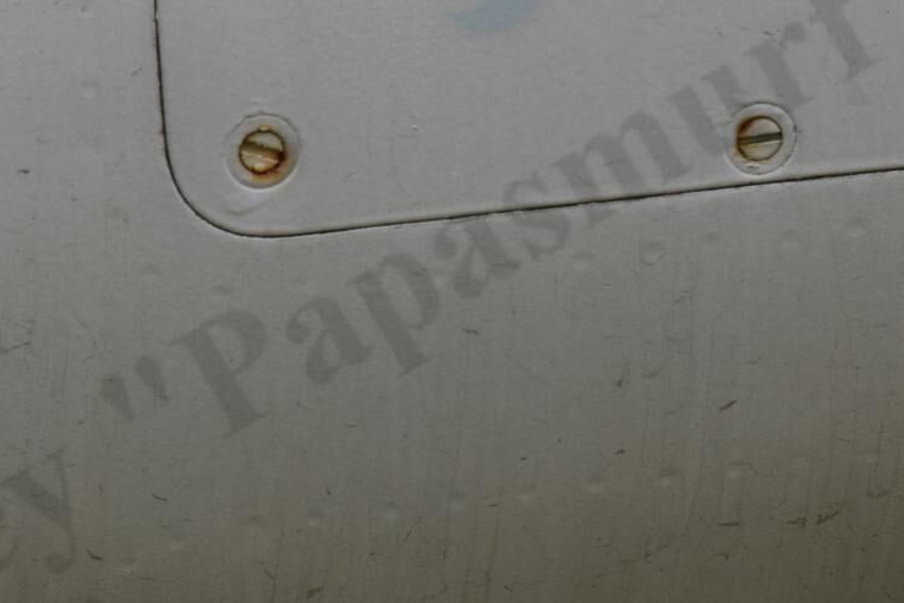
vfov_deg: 3.1
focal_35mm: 436
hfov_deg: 4.7
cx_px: 778
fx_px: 10960
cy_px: -38
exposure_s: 1/250
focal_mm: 105
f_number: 8
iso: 400
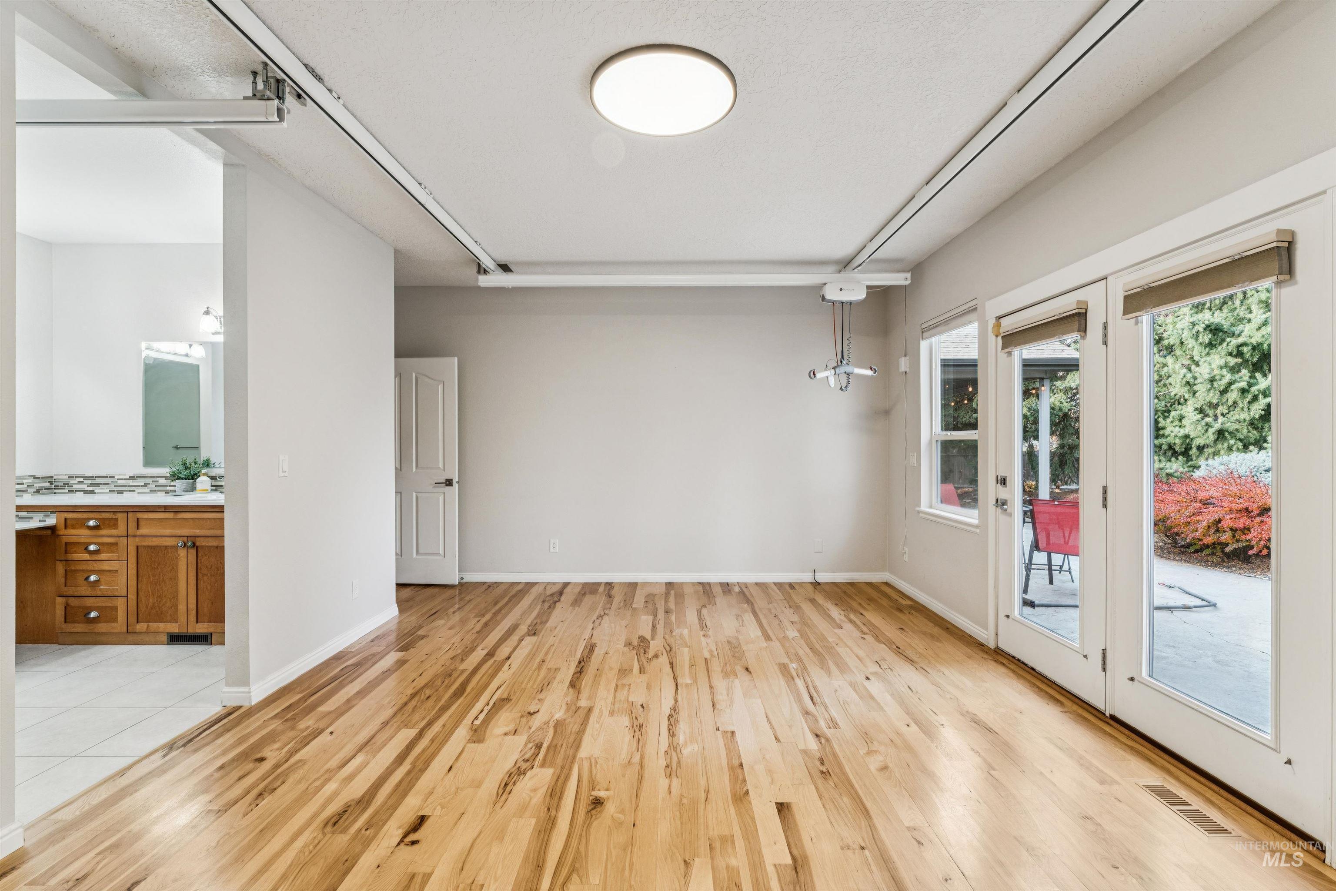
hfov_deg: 96.4
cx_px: 668
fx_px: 597
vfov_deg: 73.4
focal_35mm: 16
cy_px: 446
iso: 400
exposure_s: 1/6
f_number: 13
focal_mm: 16.1
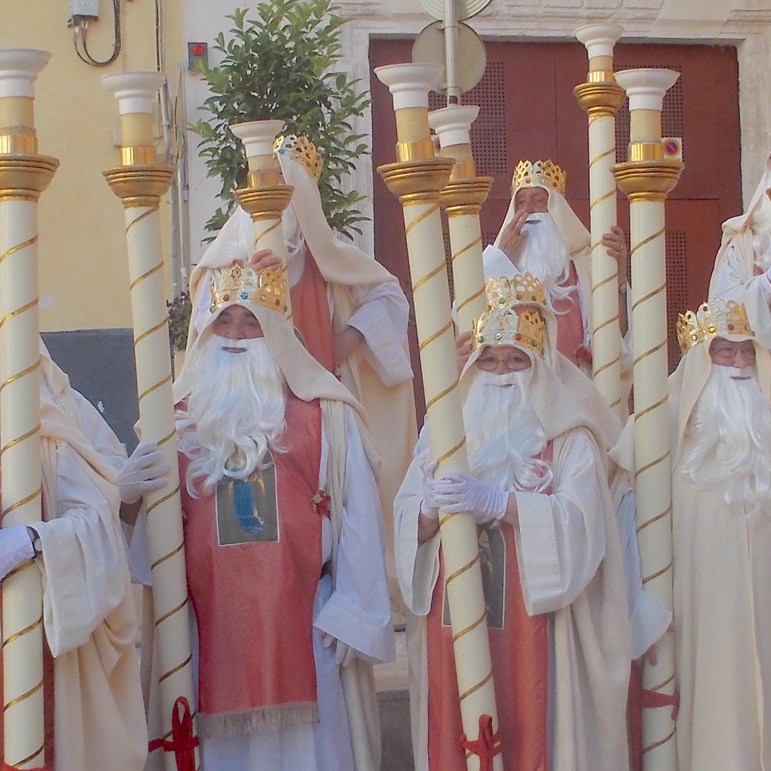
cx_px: 368
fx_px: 1764
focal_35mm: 70
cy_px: 402
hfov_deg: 24.7
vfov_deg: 24.7
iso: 80
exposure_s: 1/250
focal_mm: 4.1
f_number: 3.3
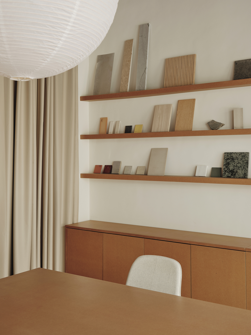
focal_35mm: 44
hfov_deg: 32.9
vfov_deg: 42.6
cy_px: 127
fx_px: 425
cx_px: 120
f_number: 6.4
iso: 100
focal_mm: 41.1
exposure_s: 1/10
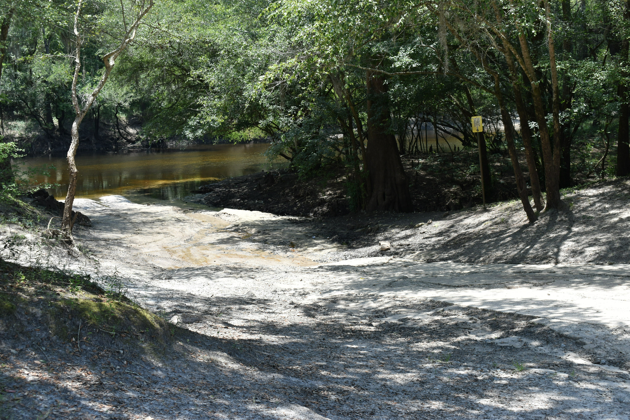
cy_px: 210
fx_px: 892
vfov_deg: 26.5
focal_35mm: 51
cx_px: 315
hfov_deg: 38.9
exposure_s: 1/160
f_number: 6.3
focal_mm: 34
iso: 100
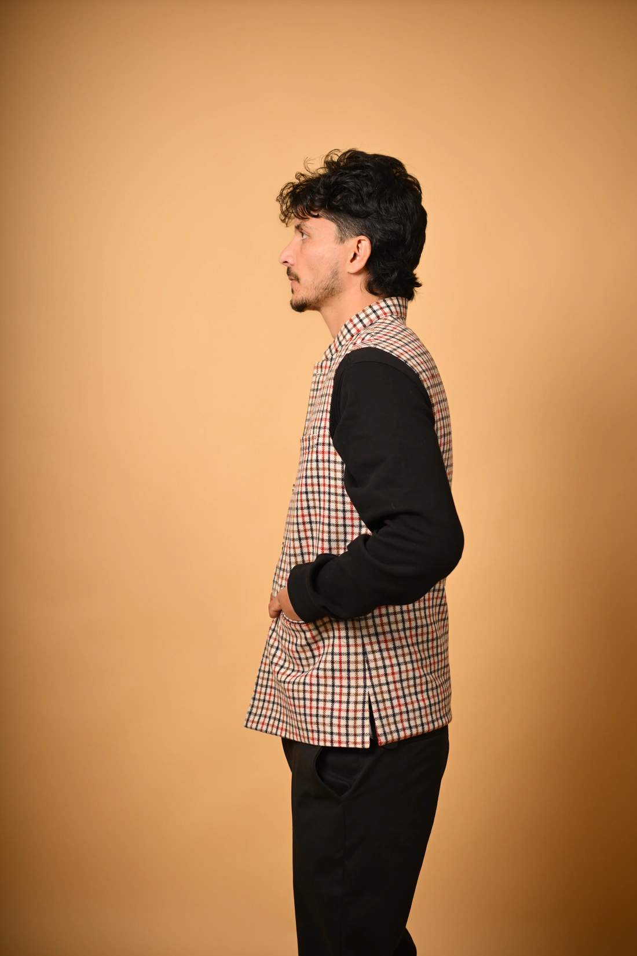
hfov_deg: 27.0
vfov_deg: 39.6
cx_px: 318
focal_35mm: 50
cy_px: 478
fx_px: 1327
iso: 200
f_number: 2.2
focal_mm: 50
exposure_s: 1/1250
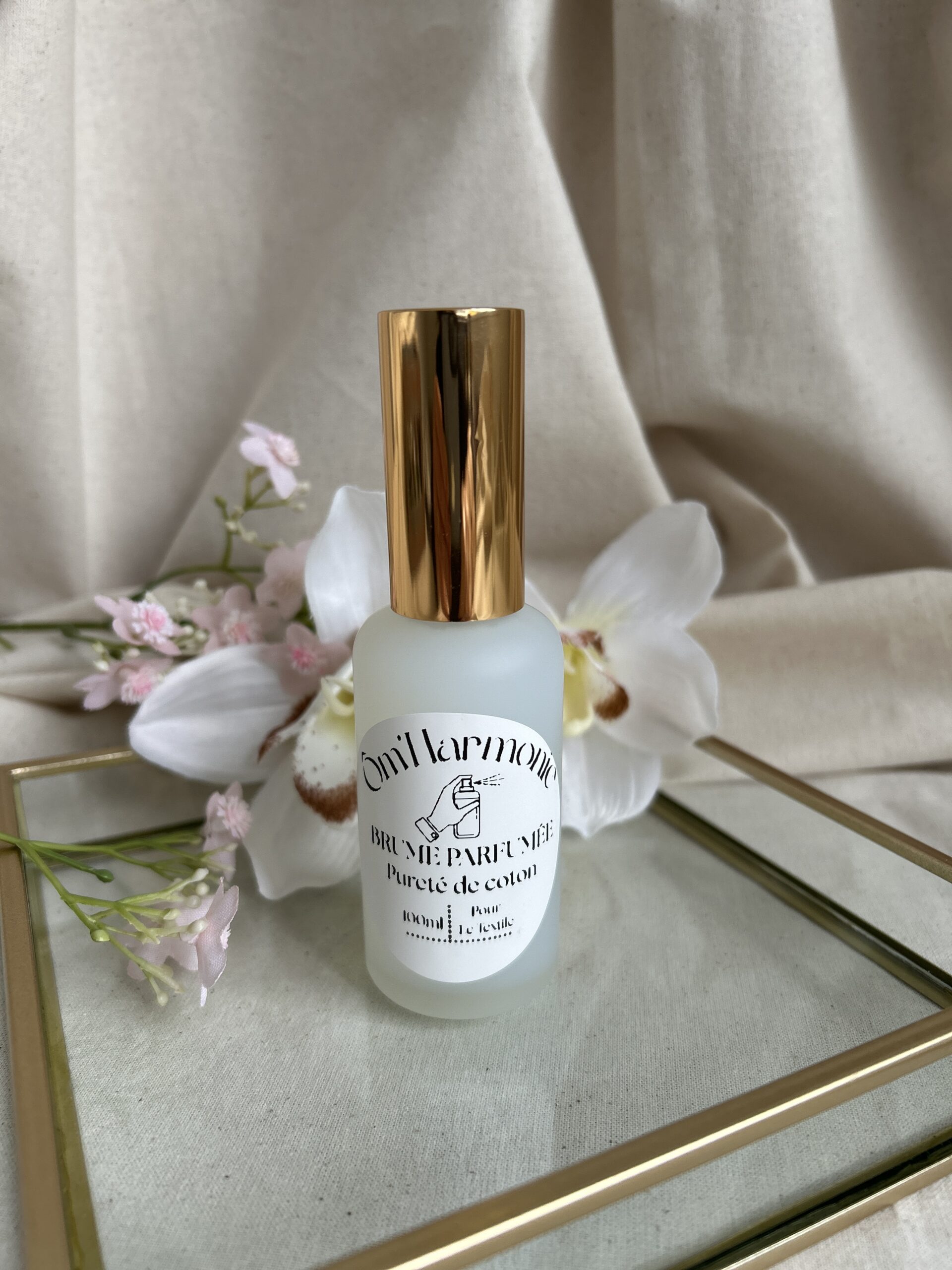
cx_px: 476
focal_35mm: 26
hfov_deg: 53.1
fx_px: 953
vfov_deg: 67.3
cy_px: 635
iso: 80
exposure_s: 1/121
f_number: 1.5
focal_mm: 5.7
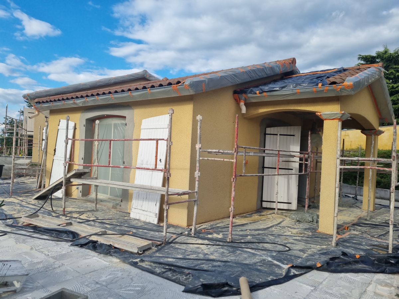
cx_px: 200
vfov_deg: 53.1
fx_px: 300
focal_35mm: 26
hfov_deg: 67.3
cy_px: 150
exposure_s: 1/1931
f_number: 1.8
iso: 50
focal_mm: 5.4
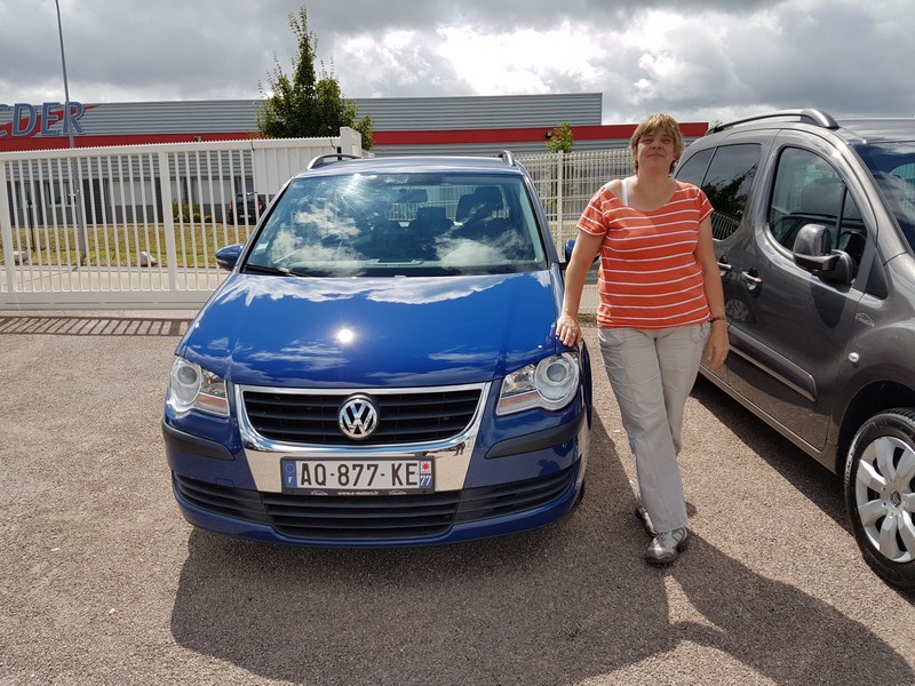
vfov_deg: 53.1
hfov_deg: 67.3
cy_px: 343
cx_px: 458
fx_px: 687
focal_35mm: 26
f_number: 1.7
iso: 40
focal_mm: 4.2
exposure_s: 1/2544
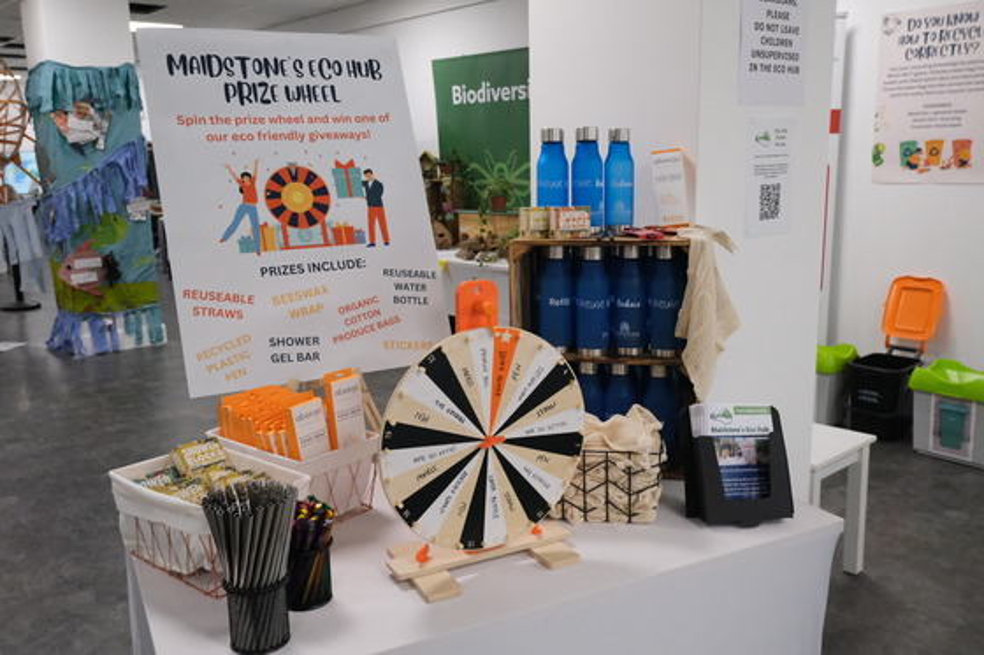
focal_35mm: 31
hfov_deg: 60.3
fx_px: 847
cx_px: 492
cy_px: 328
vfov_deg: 42.3
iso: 12800
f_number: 5.6
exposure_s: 1/450
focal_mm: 20.9
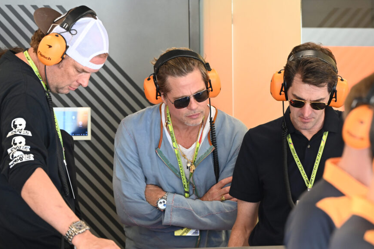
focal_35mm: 277
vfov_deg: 5.0
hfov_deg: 7.4
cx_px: 184
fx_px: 2879
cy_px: 135
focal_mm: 240
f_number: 6.3
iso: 2000
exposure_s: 1/60
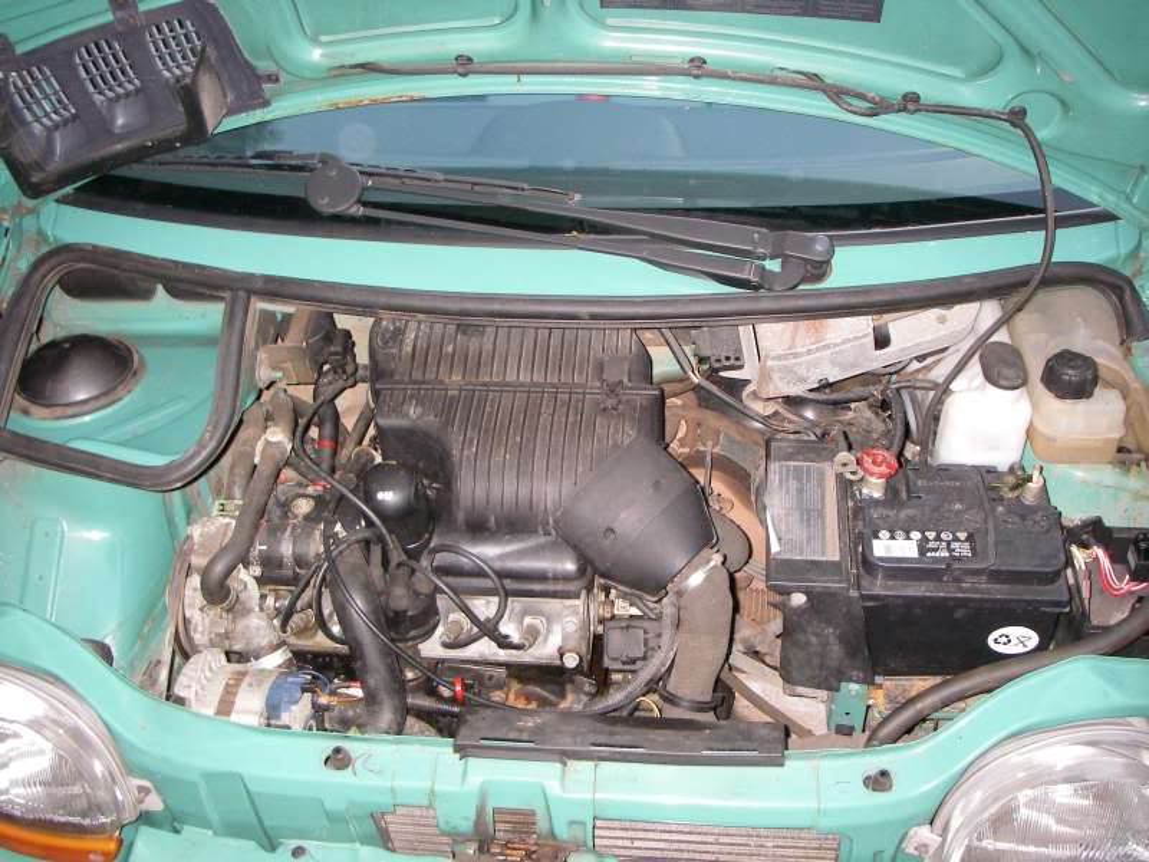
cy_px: 431
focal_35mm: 38
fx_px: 1261
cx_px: 574
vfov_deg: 37.7
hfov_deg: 49.0
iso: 250
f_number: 3.3
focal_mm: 6.3
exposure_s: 1/40
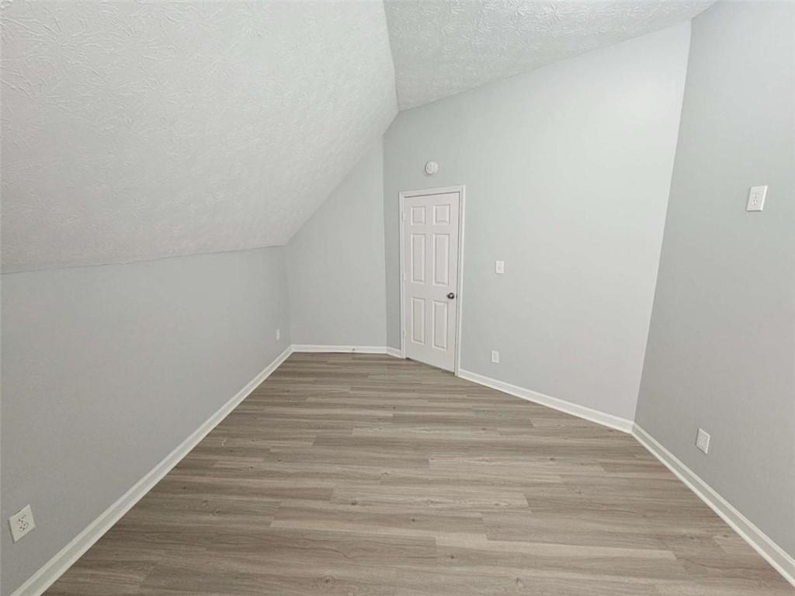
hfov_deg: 106.2
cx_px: 398
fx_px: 299
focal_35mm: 13
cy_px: 298
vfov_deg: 89.9
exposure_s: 1/60
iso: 320
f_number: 2.2
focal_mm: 2.2
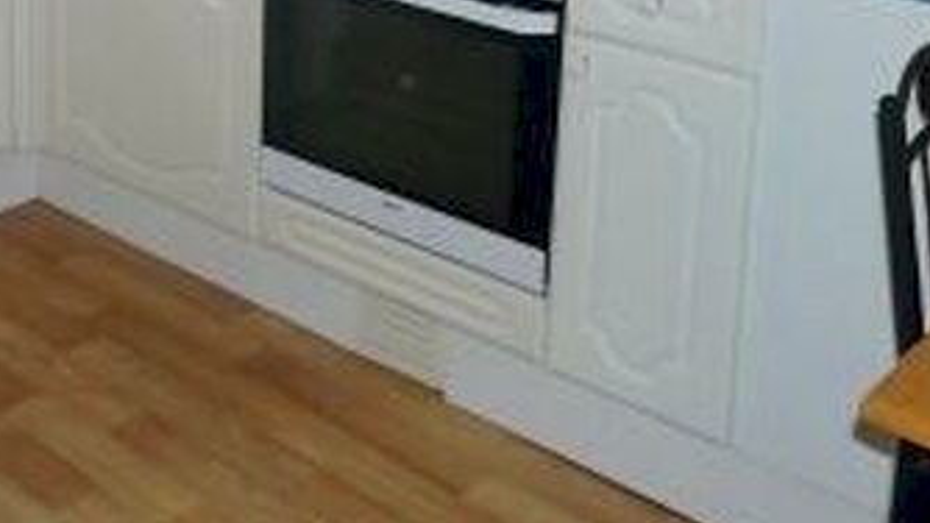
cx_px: 106
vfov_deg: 17.5
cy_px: -188
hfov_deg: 31.4
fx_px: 1578
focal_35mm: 64
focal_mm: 4.6
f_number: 2.8
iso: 100
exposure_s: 1/30
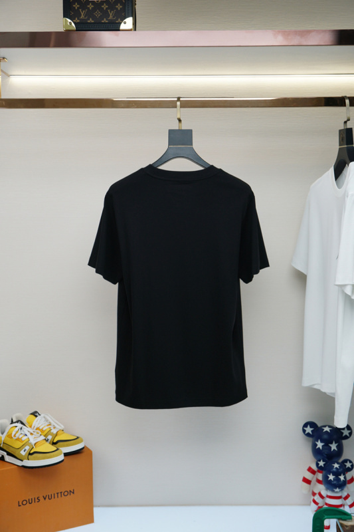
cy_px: 266
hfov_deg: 28.9
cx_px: 177
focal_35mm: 46
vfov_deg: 42.3
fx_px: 686
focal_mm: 31
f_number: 4
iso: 250
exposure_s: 1/250
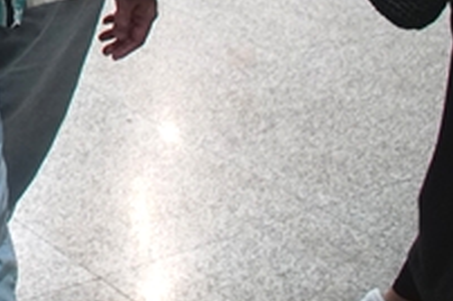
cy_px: -284
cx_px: -366
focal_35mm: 107
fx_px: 1344
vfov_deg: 11.6
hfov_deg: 16.1
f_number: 4
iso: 2500
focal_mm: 18
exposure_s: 1/200
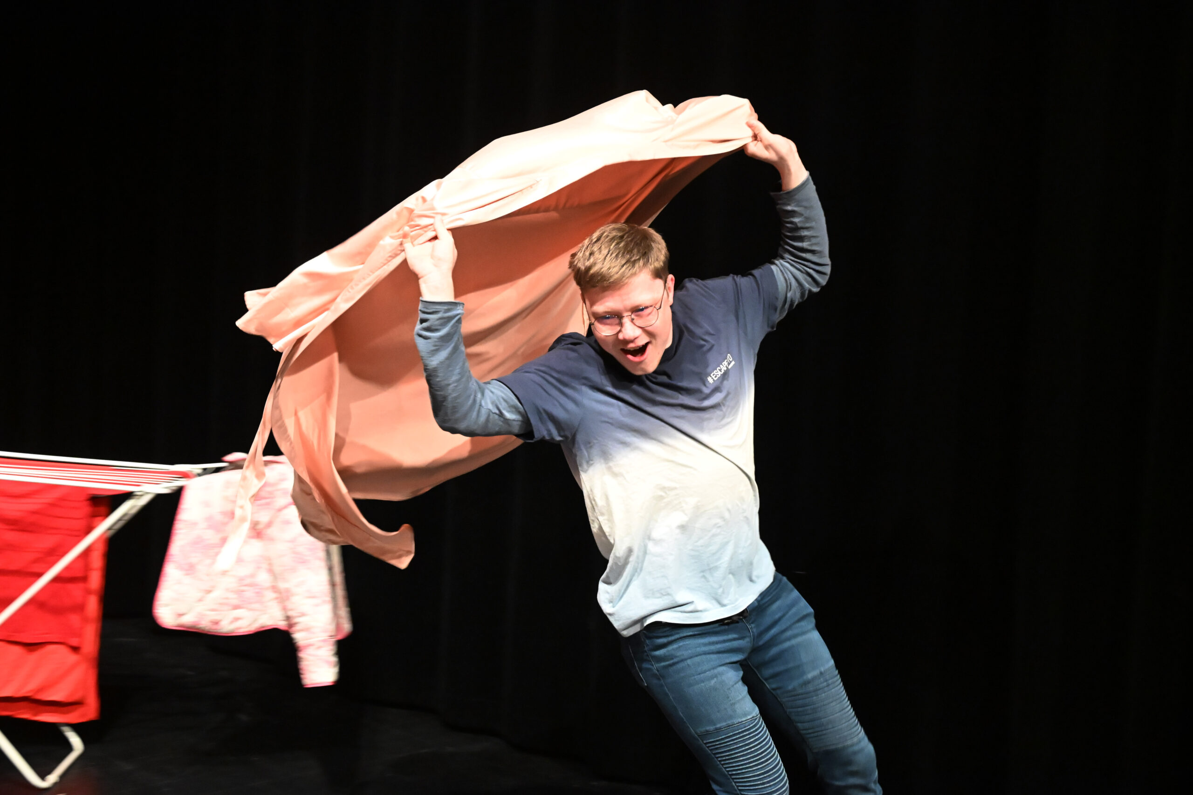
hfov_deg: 43.6
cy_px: 398
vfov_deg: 29.9
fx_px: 1491
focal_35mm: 45
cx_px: 596
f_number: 6.3
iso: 12800
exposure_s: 1/160
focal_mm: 45
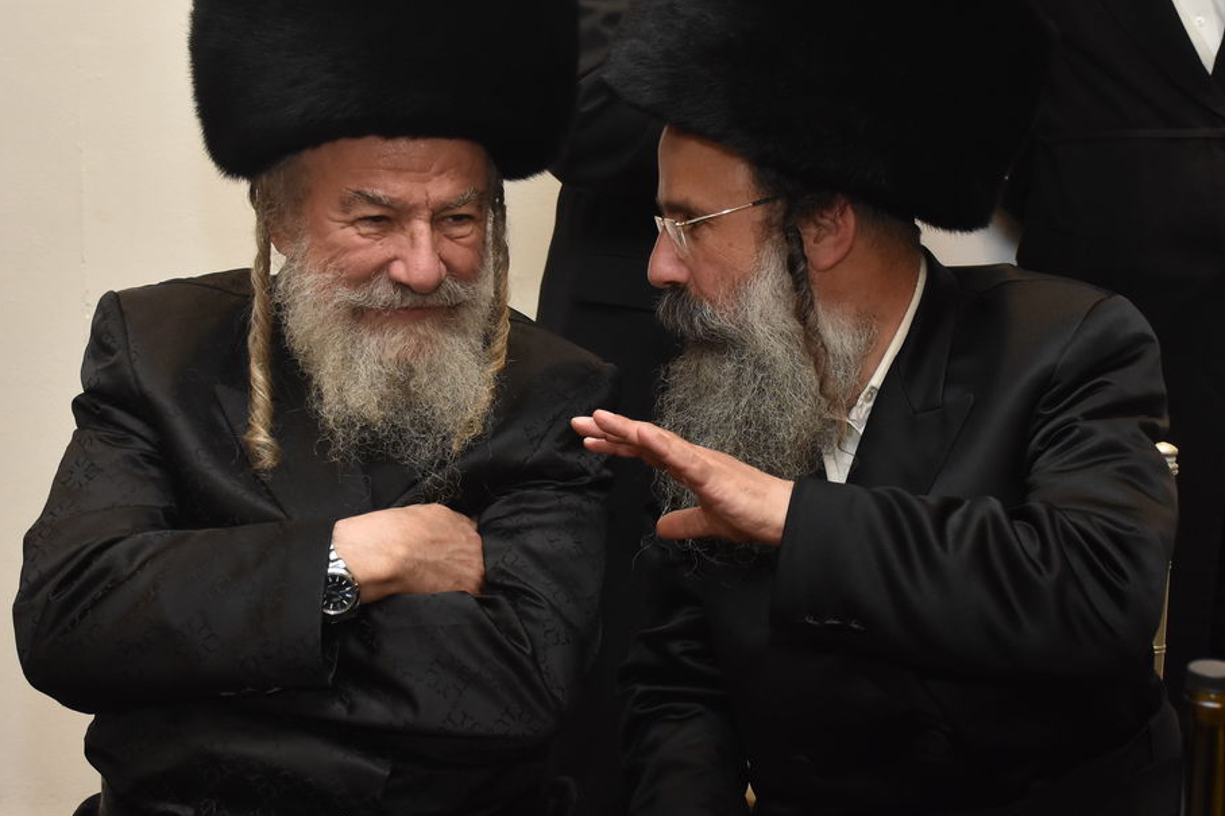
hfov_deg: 27.3
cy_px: 369
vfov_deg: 18.4
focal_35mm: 74
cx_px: 635
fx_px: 2517
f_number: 5.6
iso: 1250
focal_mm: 32
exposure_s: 1/125
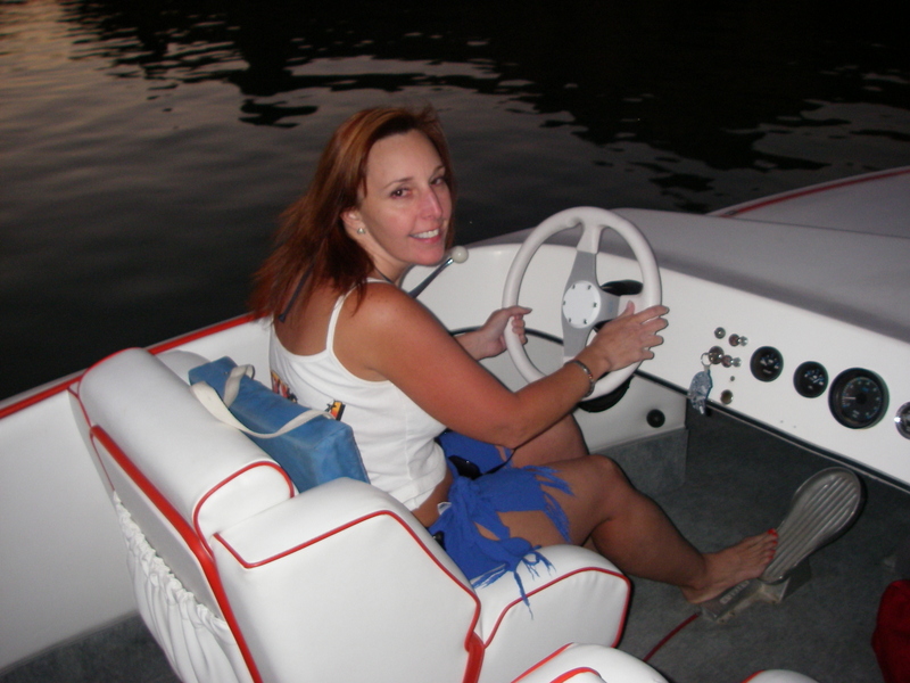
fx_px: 999
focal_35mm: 38
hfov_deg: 49.0
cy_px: 342
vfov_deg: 37.7
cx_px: 455
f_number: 3.3
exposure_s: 1/40
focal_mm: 6.3
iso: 200
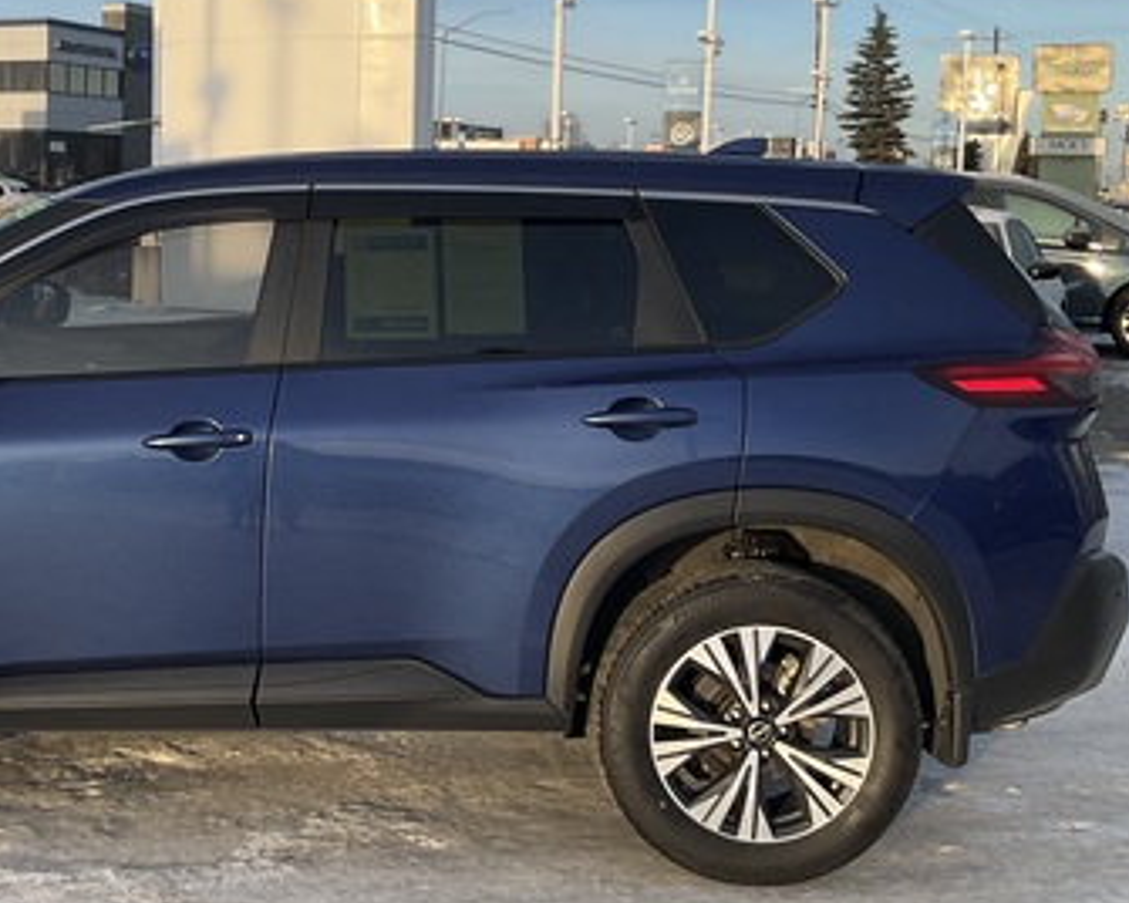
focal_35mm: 54
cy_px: 327
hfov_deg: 33.6
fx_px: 1804
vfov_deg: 28.0
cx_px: 212
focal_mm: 3
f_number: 1.8
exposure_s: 1/606
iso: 25
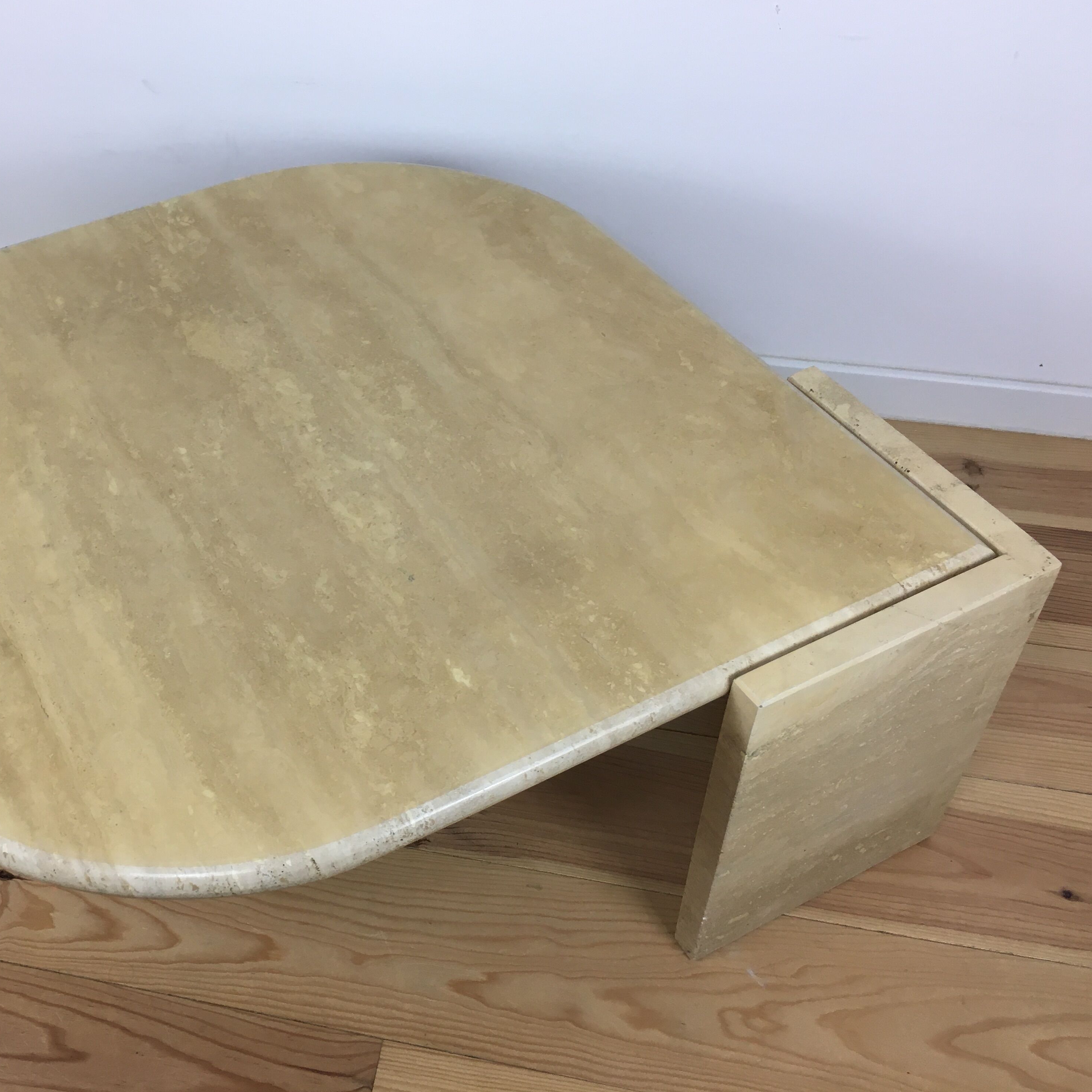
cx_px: 374
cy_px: 540
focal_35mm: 35
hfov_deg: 46.6
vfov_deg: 47.2
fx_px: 1249
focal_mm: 4.15
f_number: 2.2
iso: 25
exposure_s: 1/33
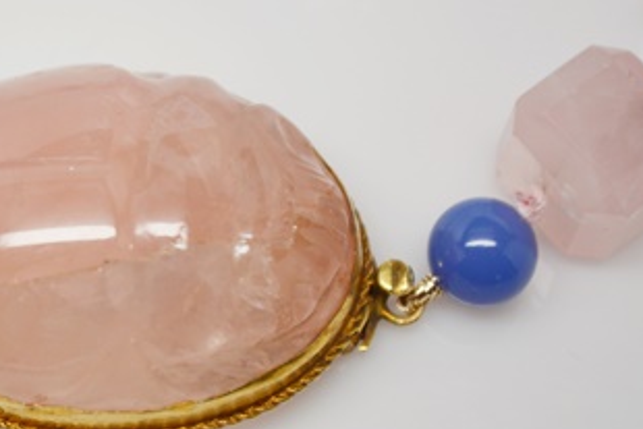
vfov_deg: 9.1
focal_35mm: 151
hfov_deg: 13.5
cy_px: 145
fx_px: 2698
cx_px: 56
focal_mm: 52
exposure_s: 1/80
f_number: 5.6
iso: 400
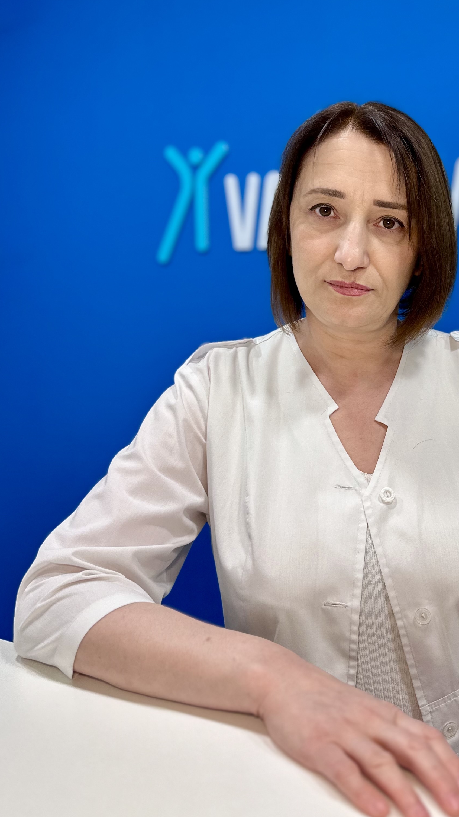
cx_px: 386
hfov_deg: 32.5
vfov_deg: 56.5
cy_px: 357
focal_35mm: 35
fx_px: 757
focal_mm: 6.9
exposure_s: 1/100
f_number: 1.8
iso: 160
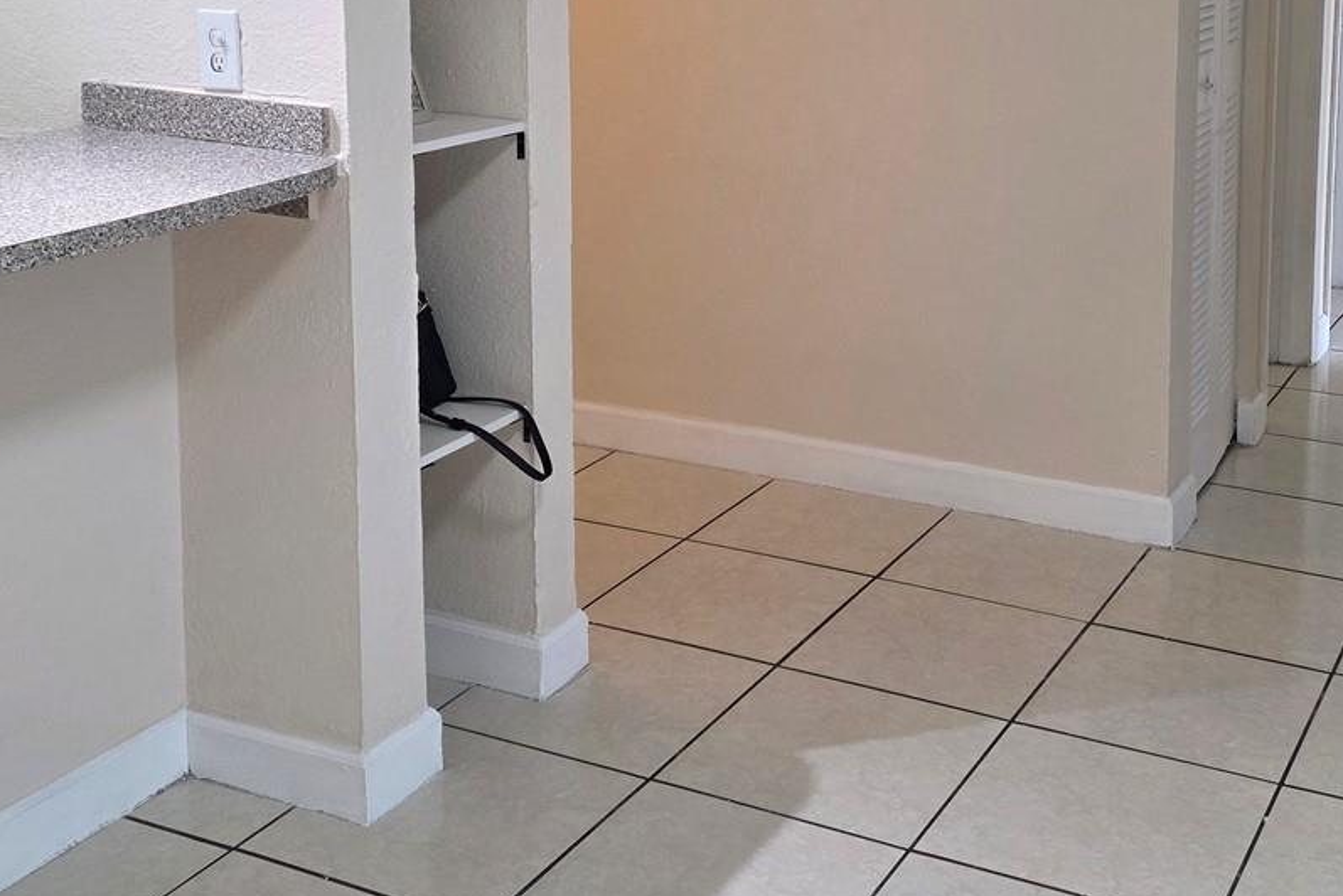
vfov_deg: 27.2
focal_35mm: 48
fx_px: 1791
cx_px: 728
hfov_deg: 41.1
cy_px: 109
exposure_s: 1/120
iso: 200
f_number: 1.7
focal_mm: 6.3
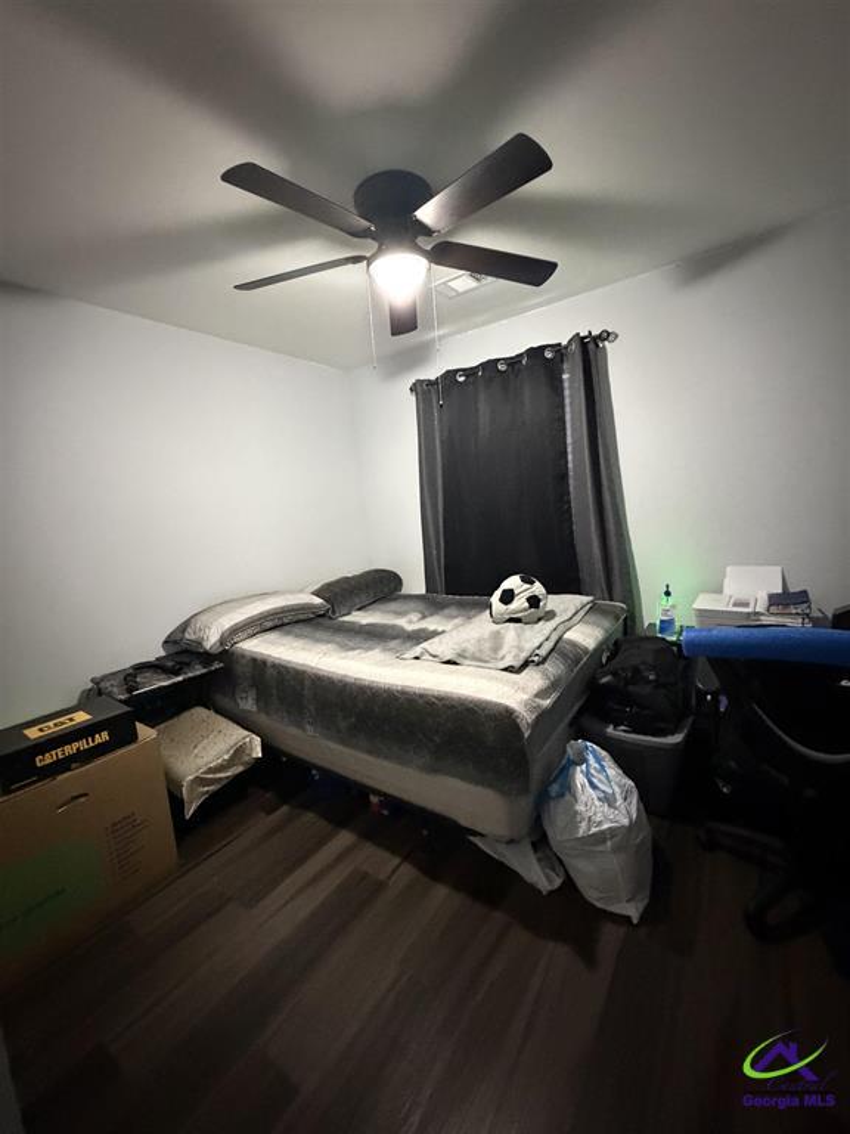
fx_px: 458
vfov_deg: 102.1
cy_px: 567
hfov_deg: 85.7
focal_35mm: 14
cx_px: 425
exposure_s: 1/40
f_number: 2.2
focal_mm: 2.22
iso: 1250
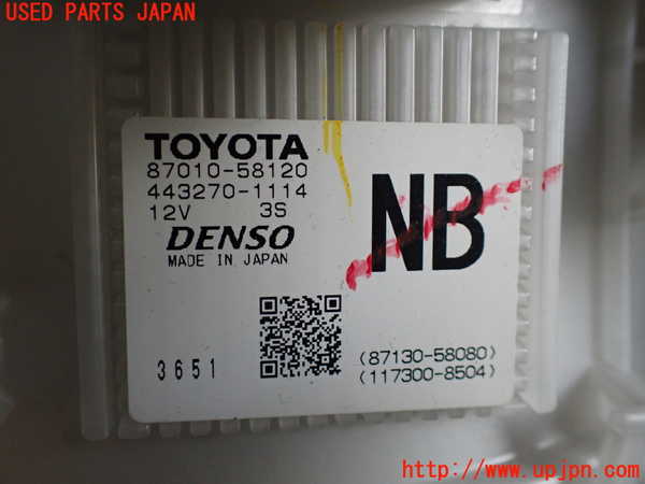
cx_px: 322
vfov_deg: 46.8
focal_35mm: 30
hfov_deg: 60.0
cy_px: 242
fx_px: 559
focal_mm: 5.4
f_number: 2.3
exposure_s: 1/125
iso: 500
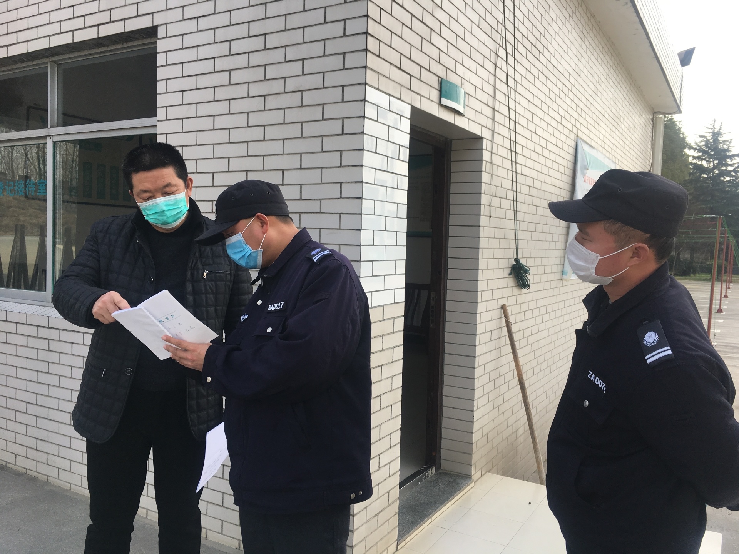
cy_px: 277
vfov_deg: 48.2
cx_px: 370
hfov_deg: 61.7
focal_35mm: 29
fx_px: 619
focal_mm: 4.15
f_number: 2.2
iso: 25
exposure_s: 1/530
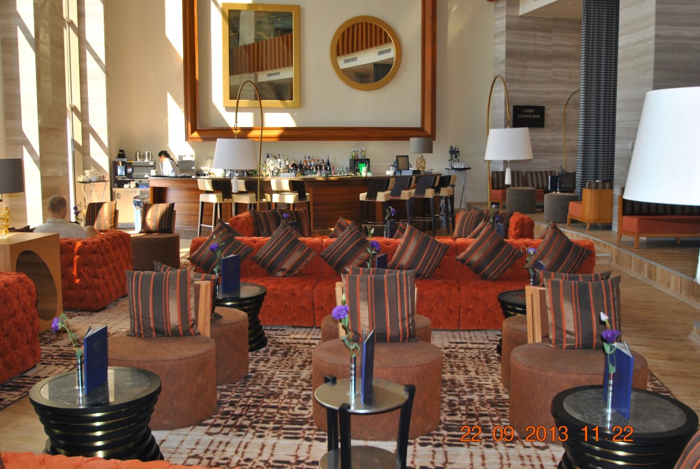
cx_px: 350
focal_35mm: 36
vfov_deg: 37.0
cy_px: 234
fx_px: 701
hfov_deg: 53.1
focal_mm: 24
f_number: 4.5
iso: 200
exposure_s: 1/60
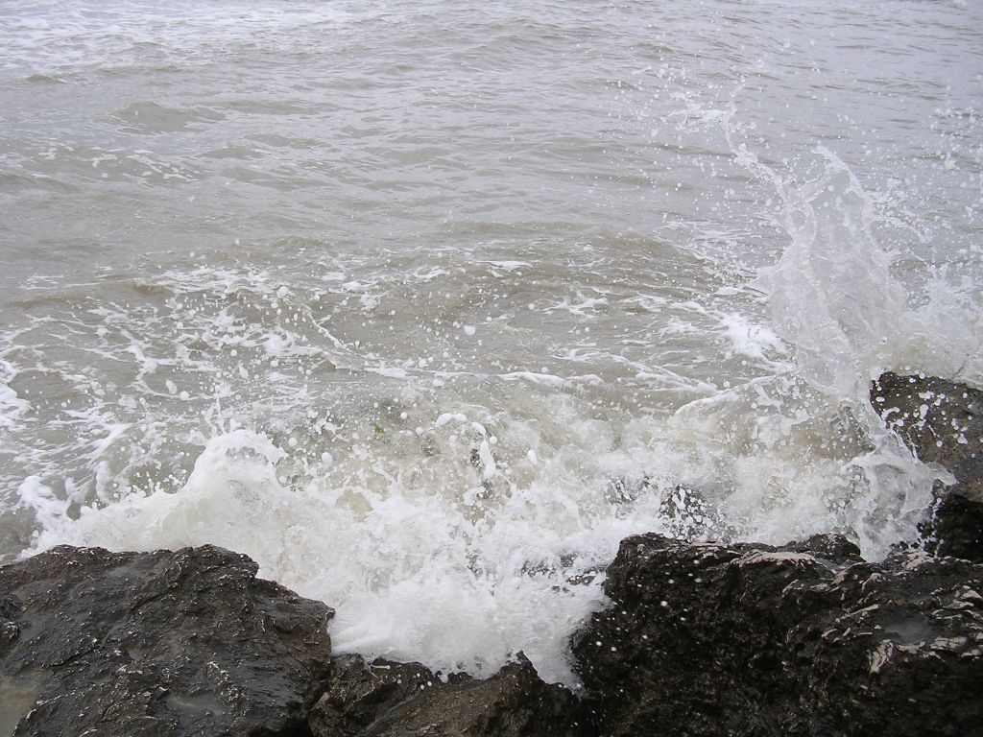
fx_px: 1079
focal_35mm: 38
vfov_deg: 37.7
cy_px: 368
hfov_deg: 49.0
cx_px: 492
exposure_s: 1/543
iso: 100
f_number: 2.8
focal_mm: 5.8
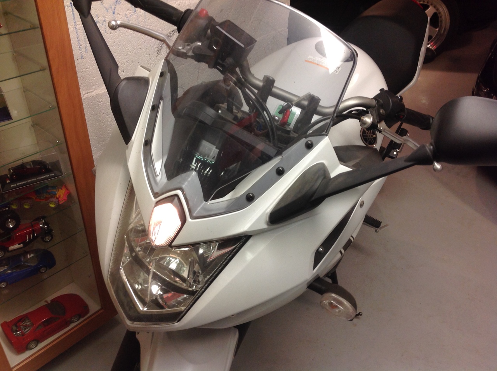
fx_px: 502
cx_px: 248
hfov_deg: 52.7
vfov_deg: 40.6
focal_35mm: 35
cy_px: 186
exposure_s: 1/15
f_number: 2.4
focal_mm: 4.28
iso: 80
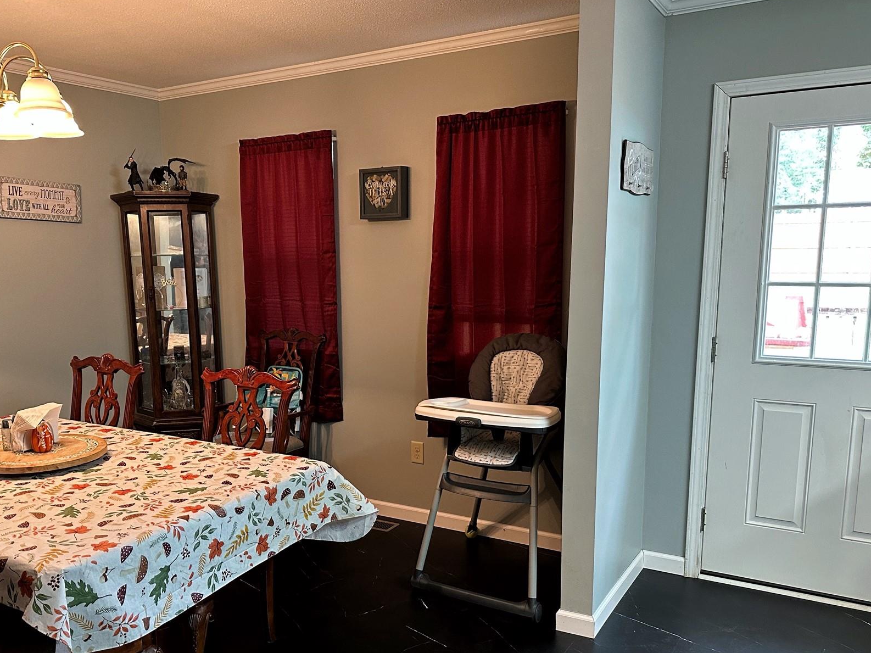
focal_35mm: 31
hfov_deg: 58.0
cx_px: 355
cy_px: 390
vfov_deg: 45.2
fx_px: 780
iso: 400
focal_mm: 6.86
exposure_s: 1/60
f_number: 1.78
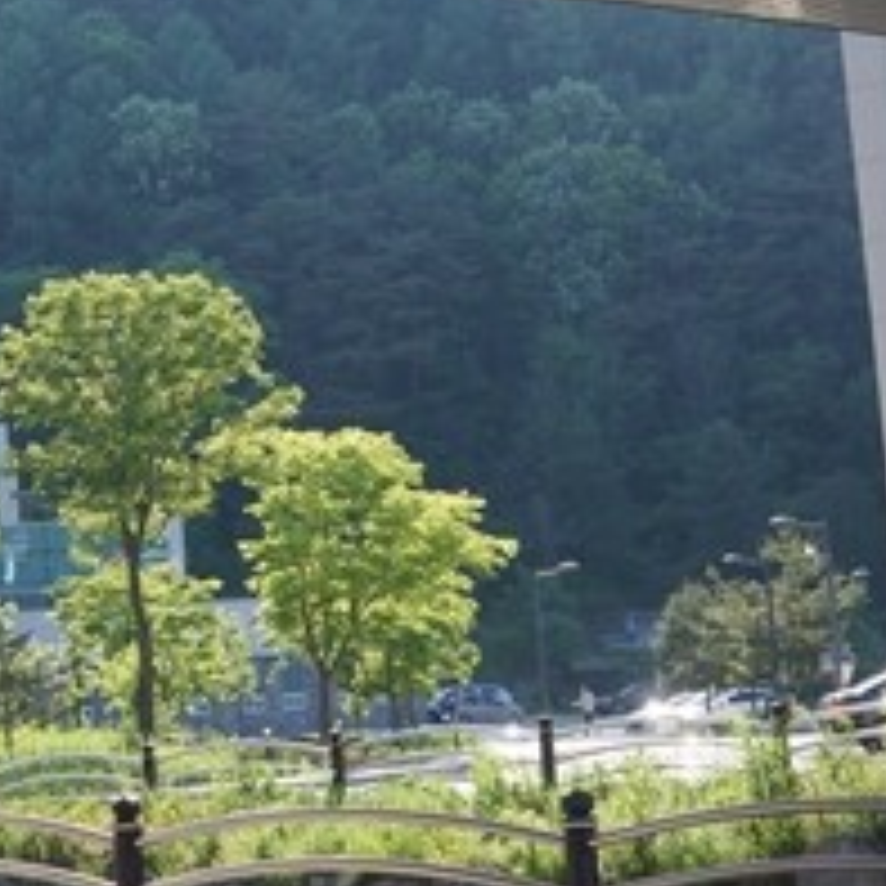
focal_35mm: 114
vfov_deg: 14.9
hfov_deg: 15.1
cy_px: -97
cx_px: 121
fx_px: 3301
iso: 100
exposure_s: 1/160
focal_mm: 22
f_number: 6.3
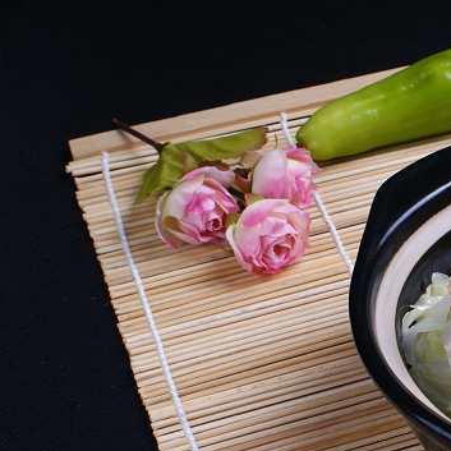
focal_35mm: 111
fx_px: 1636
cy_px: 323
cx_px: 643
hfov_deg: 14.8
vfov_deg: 15.6
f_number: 14
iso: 100
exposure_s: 1/160
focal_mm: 30
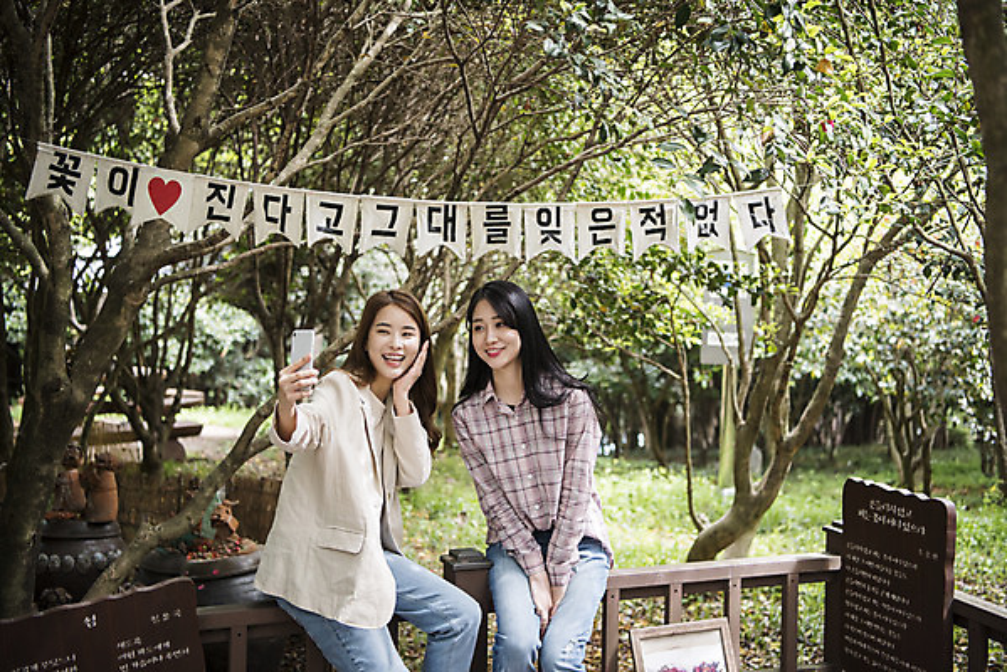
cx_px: 504
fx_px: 1343
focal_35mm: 48
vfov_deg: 28.1
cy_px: 336
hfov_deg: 41.1
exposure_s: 1/200
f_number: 2.8
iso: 400
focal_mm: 48
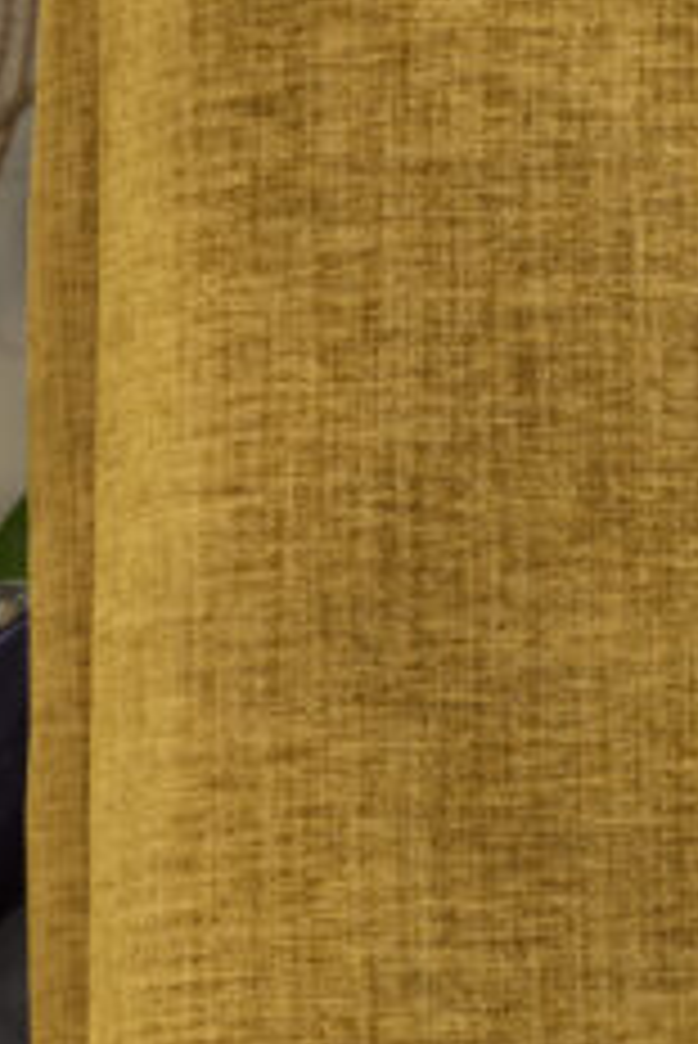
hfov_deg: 9.1
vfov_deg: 13.2
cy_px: 1296
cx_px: 547
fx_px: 4385
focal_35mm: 151
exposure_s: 1/160
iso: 400
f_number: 9
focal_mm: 35
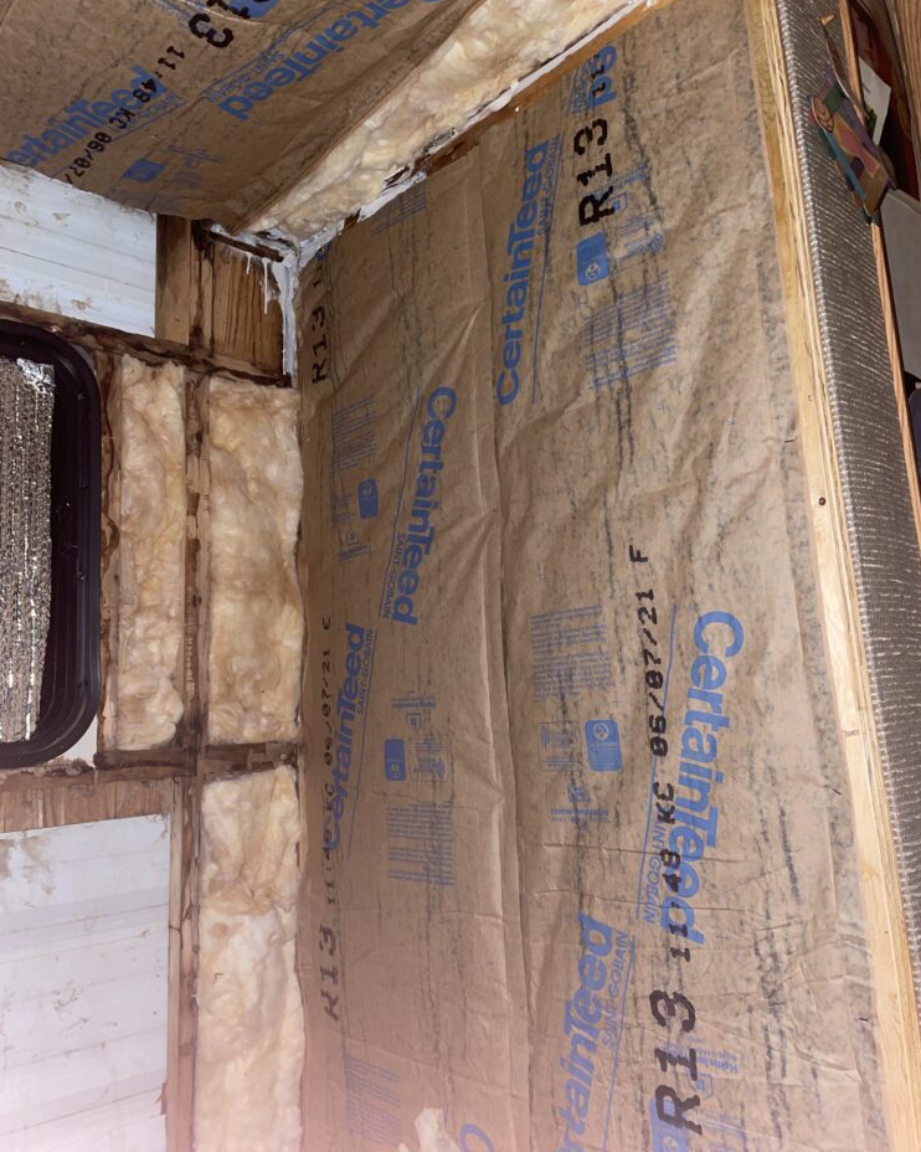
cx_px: 449
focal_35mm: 28
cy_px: 544
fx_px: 954
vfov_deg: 62.2
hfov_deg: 51.5
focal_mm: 4.2
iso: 40
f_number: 1.6
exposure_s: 1/7
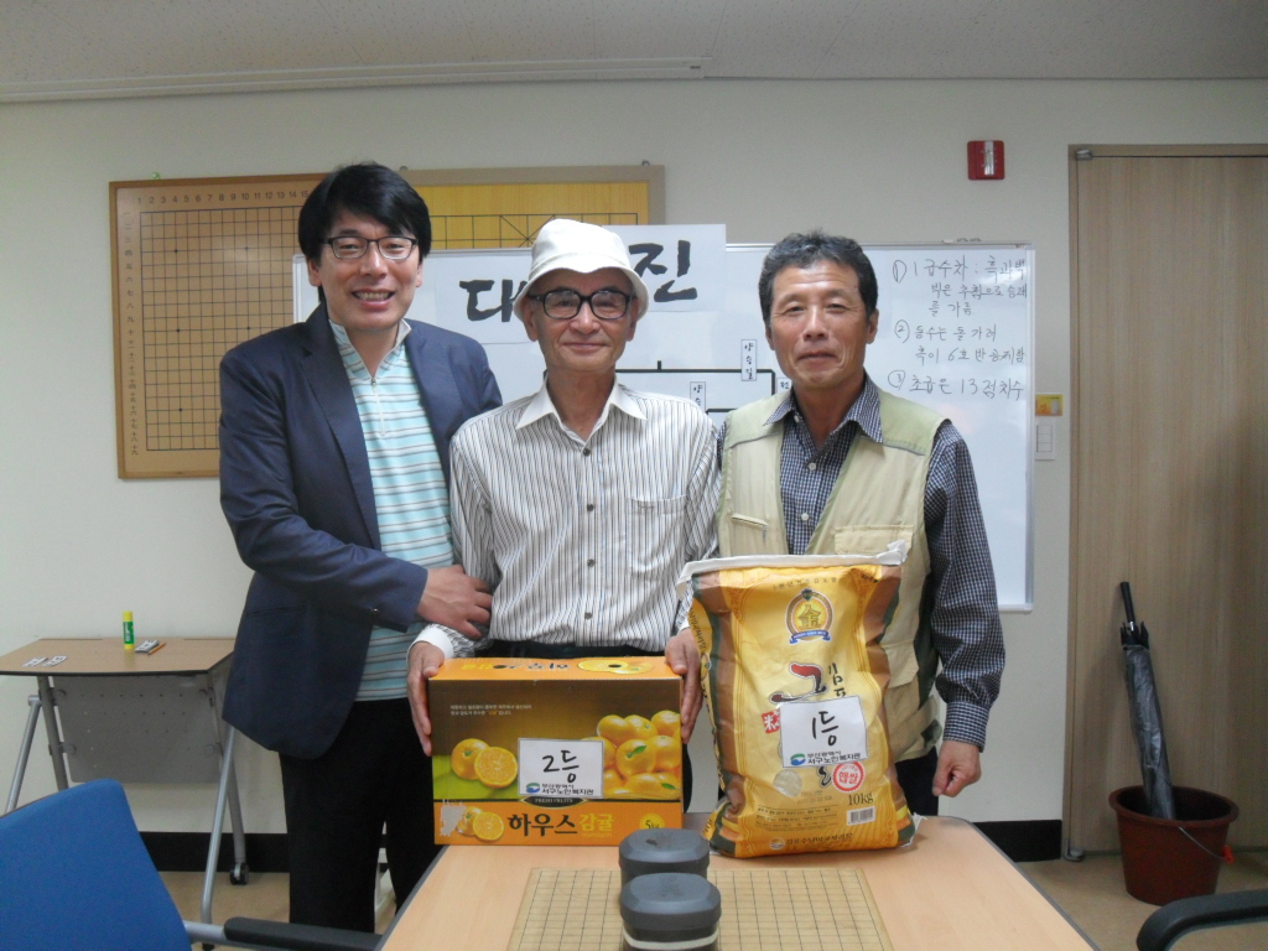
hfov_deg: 52.6
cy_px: 476
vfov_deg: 40.7
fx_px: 1282
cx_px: 634
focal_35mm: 35
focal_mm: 6.2
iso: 200
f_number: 2.8
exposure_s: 1/45
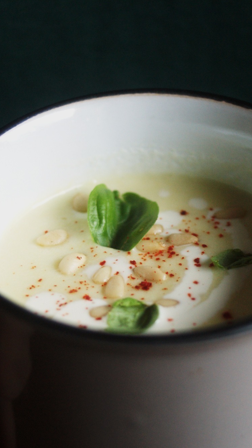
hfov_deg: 18.2
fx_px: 784
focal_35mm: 66
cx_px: 150
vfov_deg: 31.8
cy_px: 279
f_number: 3.5
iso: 400
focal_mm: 28
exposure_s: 1/40
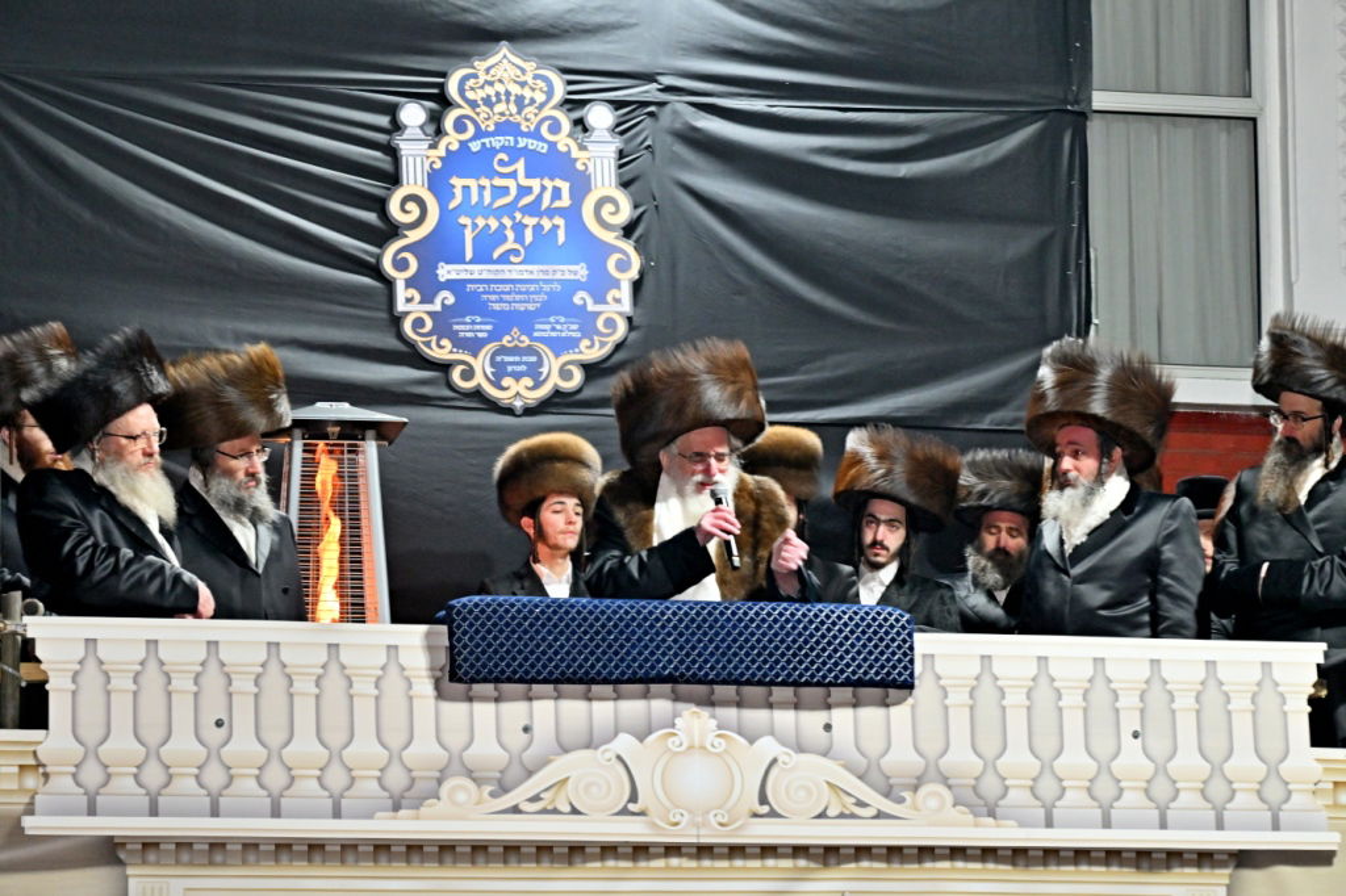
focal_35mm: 141
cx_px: 673
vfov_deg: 9.7
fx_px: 5270
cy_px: 448
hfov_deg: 14.6
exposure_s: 1/200
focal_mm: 94
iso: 800
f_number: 4
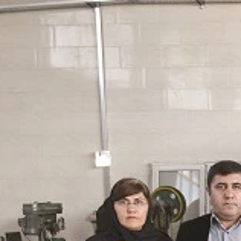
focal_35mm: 97
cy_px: 256
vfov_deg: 17.4
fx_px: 764
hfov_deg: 15.2
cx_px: 447
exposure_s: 1/60
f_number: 5
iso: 400
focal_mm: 20
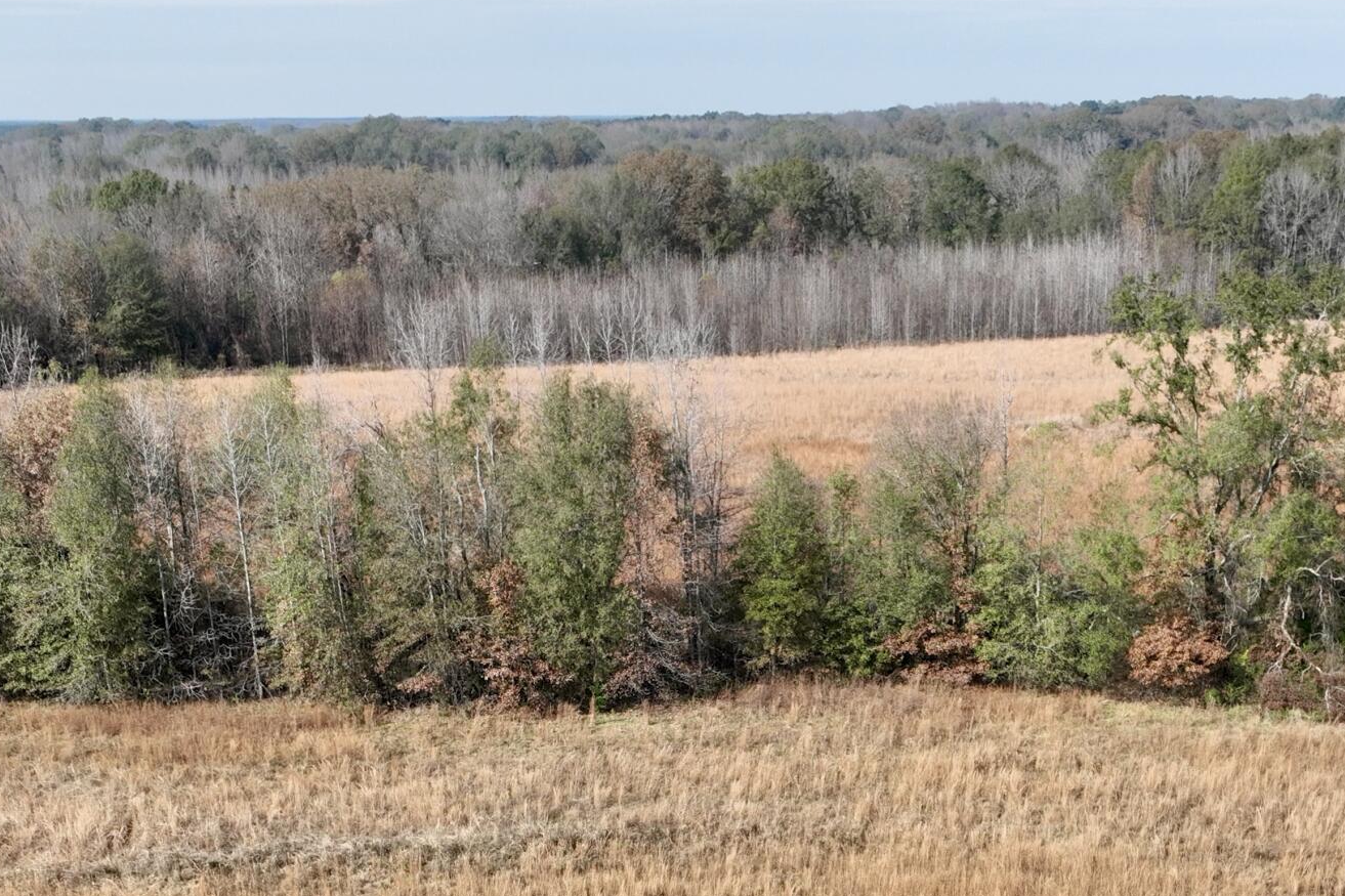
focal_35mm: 57
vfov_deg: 22.0
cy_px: 1070
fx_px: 2129
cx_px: 791
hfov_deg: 35.0
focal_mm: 12.29
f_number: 2.8
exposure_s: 1/1000
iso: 110
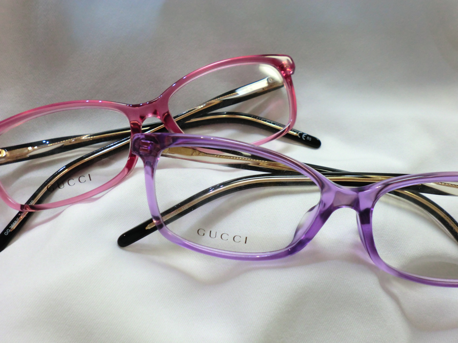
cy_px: 172
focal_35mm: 32
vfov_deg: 44.2
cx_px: 229
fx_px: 423
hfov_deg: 56.8
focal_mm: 5.8
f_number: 3.5
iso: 160
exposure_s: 1/60
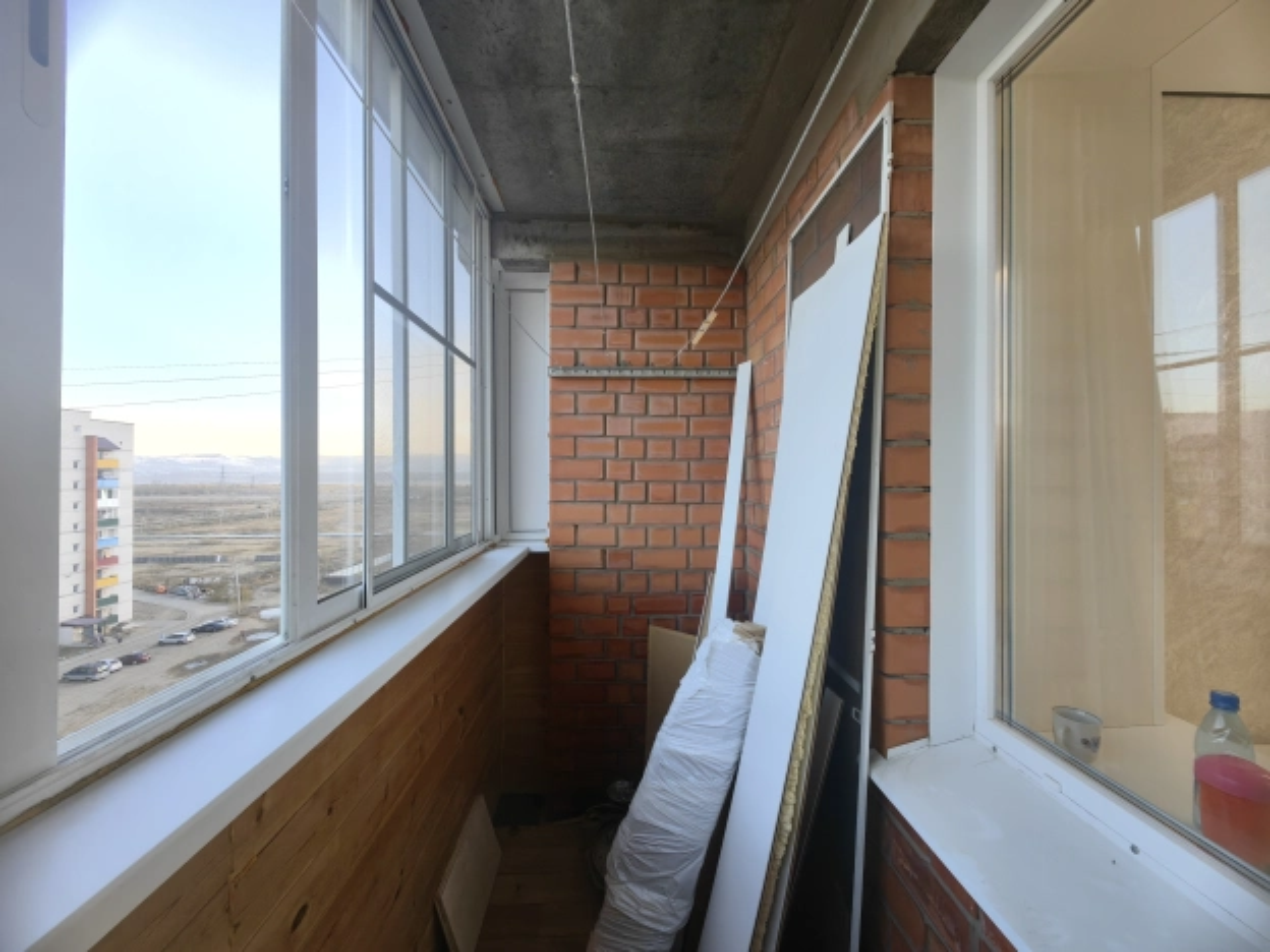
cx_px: 635
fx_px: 477
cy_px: 476
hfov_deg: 106.2
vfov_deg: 89.9
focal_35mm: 13
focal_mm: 1.76
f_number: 2.2
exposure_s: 1/100
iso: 80
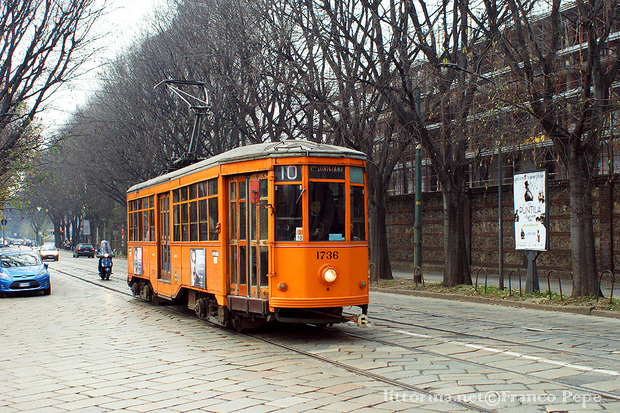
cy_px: 206
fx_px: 775
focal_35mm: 45
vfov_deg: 29.8
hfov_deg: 43.6
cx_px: 310
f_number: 3.5
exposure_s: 1/320
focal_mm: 30
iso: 400
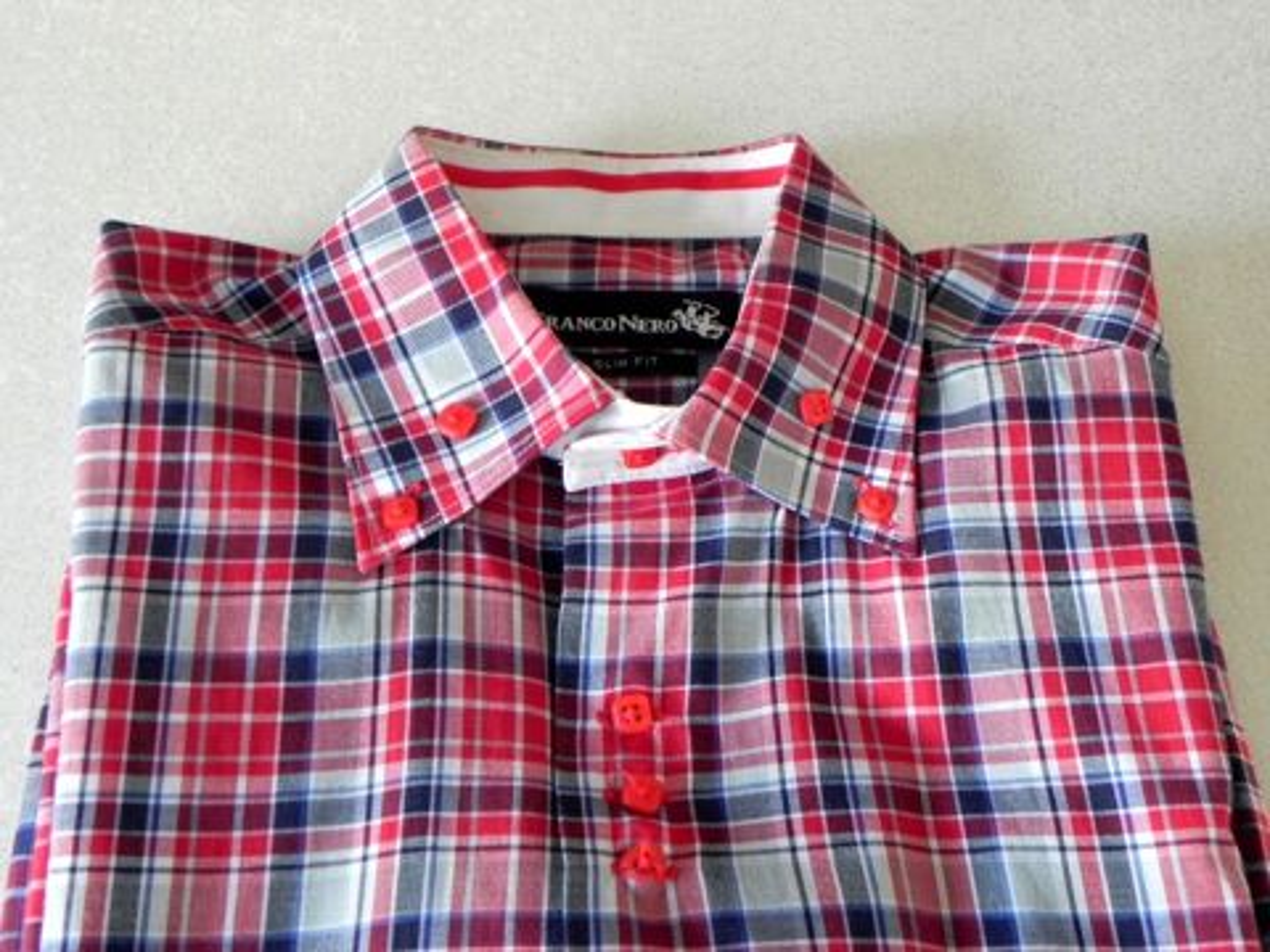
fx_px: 1504
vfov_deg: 35.1
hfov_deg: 45.8
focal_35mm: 41
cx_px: 635
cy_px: 476
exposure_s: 1/11
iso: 400
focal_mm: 7.3
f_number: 3.2
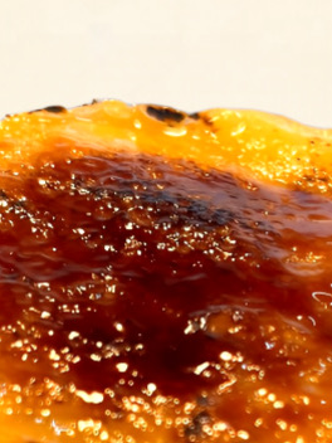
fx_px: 1292
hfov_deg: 14.6
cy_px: 568
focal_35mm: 101
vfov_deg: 18.2
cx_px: 240
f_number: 1.6
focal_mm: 5.1
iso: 40
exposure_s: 1/120
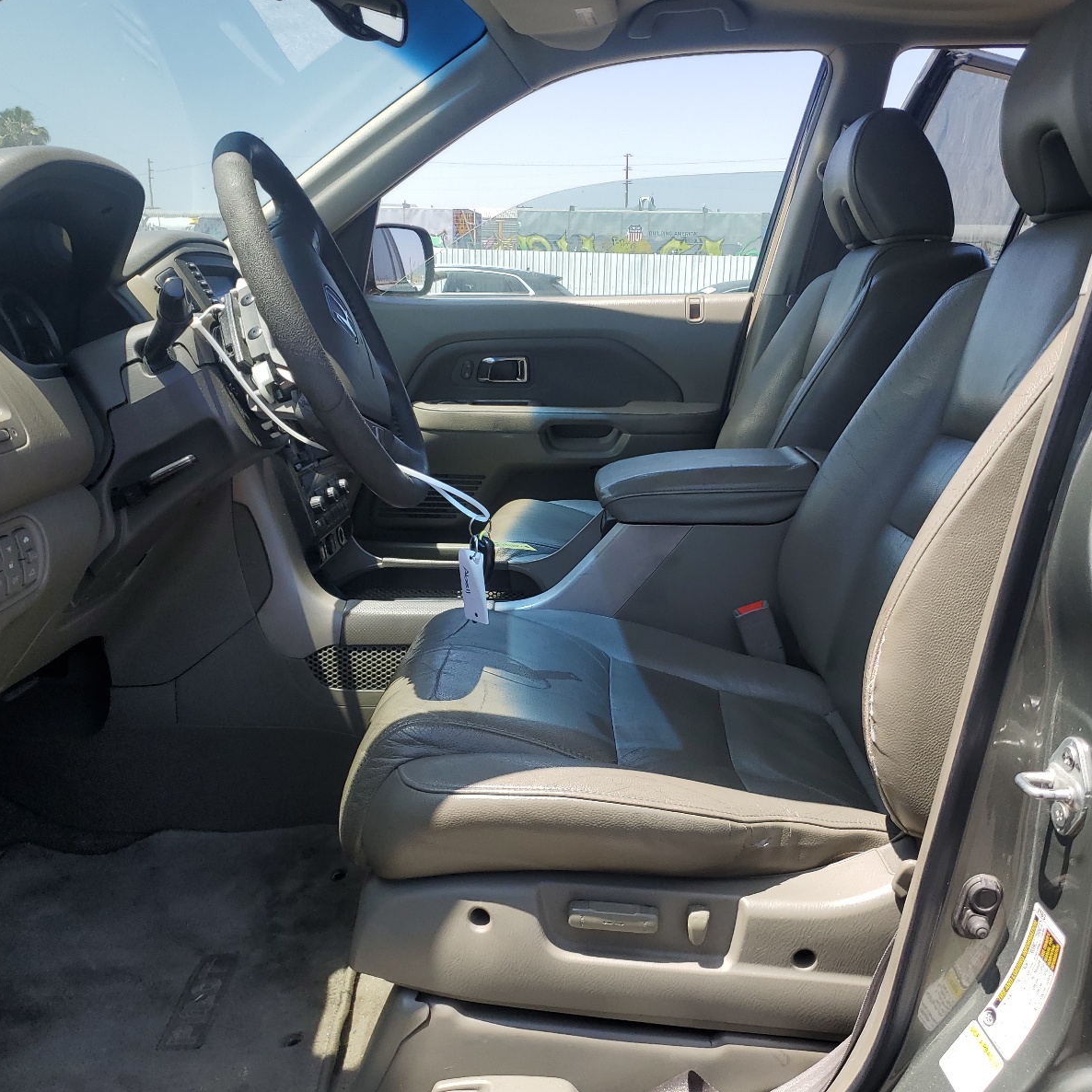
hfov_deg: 52.4
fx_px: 1106
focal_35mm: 31
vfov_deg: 52.5
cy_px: 549
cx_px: 599
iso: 50
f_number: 1.5
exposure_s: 1/1250
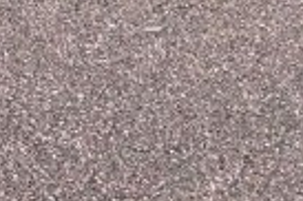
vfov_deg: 5.7
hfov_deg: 9.1
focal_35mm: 218
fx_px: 1833
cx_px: -226
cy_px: -497
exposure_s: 1/24390
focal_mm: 4
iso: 25
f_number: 1.8
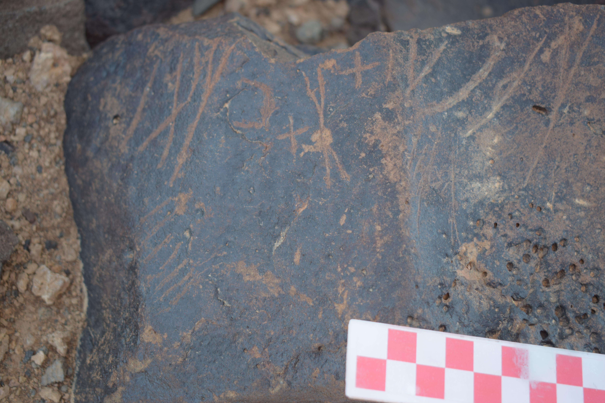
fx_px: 907
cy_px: 202
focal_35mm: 54
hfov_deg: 36.9
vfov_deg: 25.1
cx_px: 302
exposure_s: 1/125
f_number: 4.8
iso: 200
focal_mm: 36
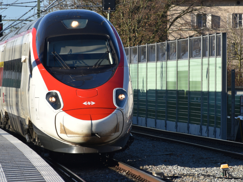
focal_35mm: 322
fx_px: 2260
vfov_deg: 4.6
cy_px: 74
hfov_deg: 6.2
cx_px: 103
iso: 100
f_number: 8
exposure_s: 1/250
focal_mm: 140
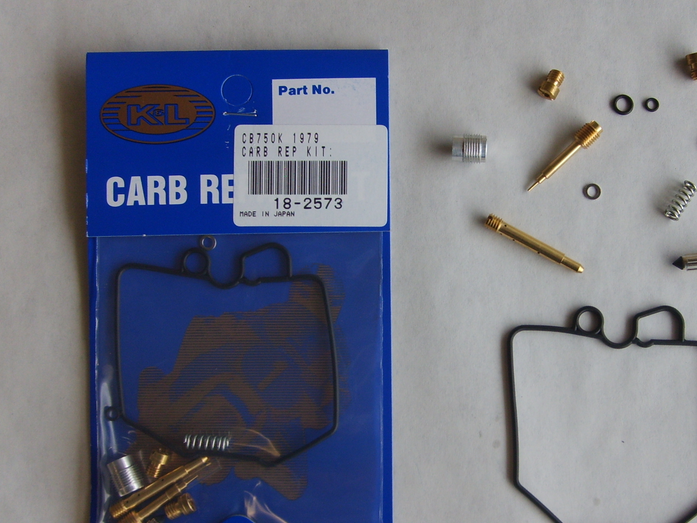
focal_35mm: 47
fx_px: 946
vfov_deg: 30.8
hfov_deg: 40.2
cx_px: 420
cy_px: 296
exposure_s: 1/90
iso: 50
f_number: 2.8
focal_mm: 5.8
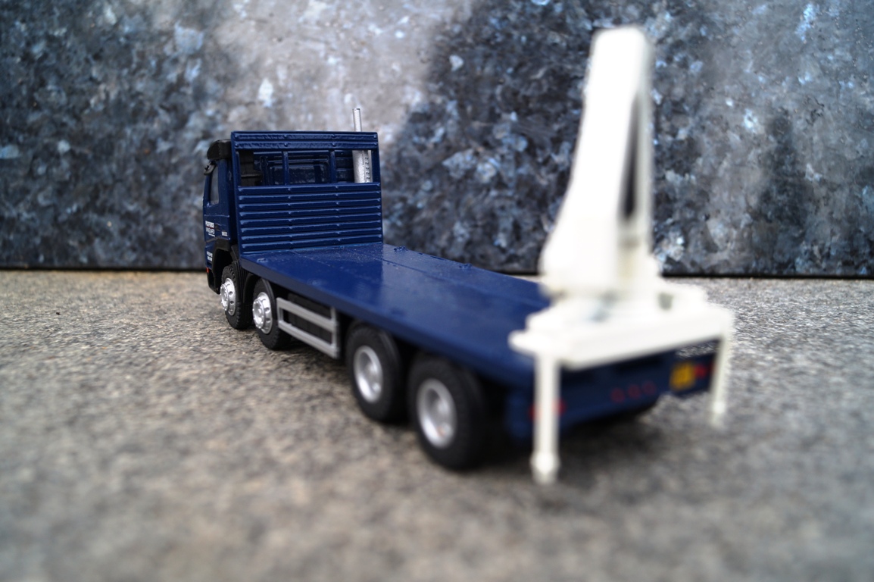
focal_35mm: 33
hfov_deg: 57.3
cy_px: 291
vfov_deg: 39.9
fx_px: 801
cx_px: 437
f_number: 4
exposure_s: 1/160
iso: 125
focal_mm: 22
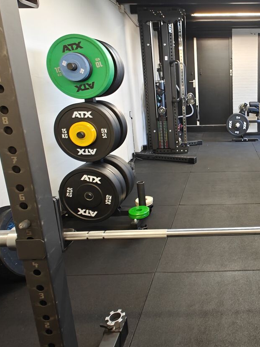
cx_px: 231
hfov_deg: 46.6
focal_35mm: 27
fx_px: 271
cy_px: 147
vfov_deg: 65.0
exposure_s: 1/33
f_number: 2.2
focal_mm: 2.62
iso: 250
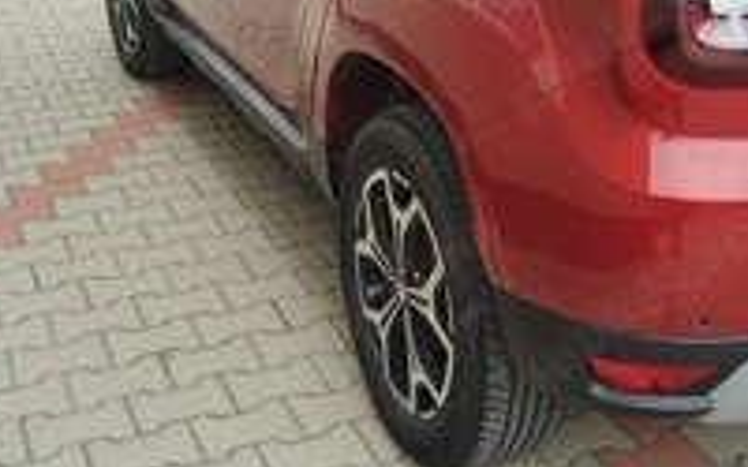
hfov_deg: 36.5
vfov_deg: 23.2
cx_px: 501
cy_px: 86
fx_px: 1121
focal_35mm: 55
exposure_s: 1/100
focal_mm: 4.95
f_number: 1.9
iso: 612
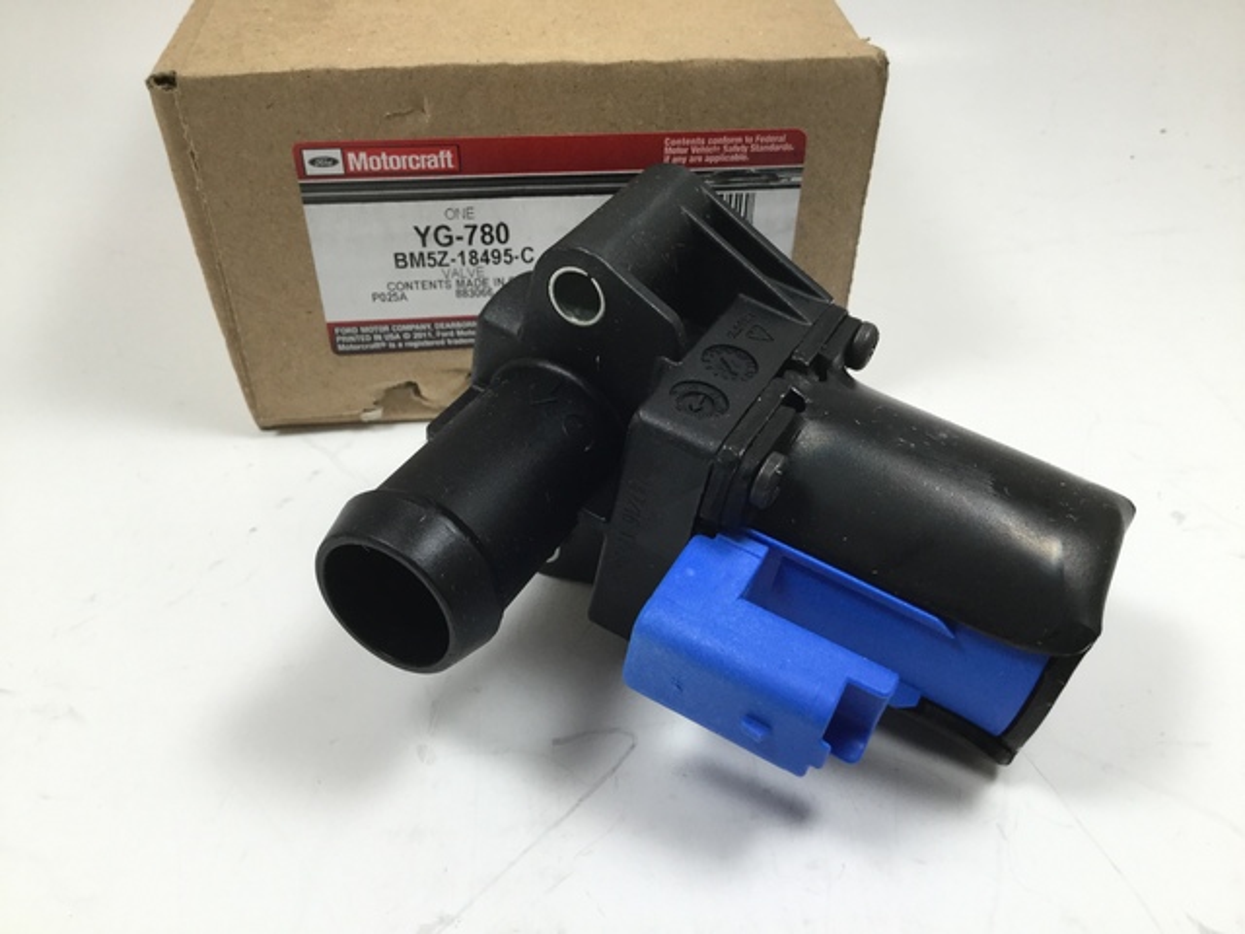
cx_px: 622
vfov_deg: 45.4
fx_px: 1115
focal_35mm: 31
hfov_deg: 58.4
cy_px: 467
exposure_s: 1/30
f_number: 2.4
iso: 32
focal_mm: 3.3
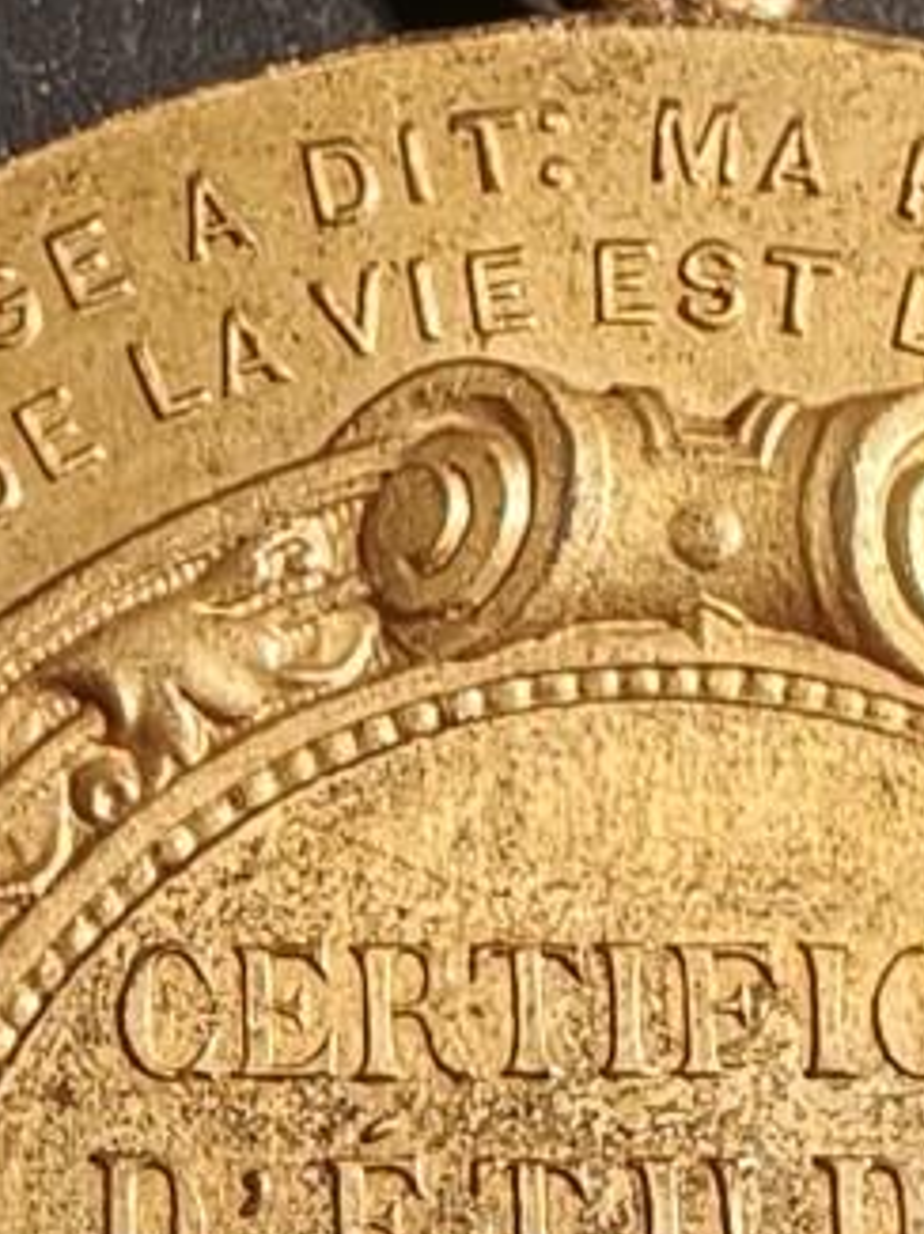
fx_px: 4526
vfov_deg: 15.1
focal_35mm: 127
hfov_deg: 11.6
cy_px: 1427
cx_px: 693
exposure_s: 1/100
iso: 160
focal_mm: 2.32
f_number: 2
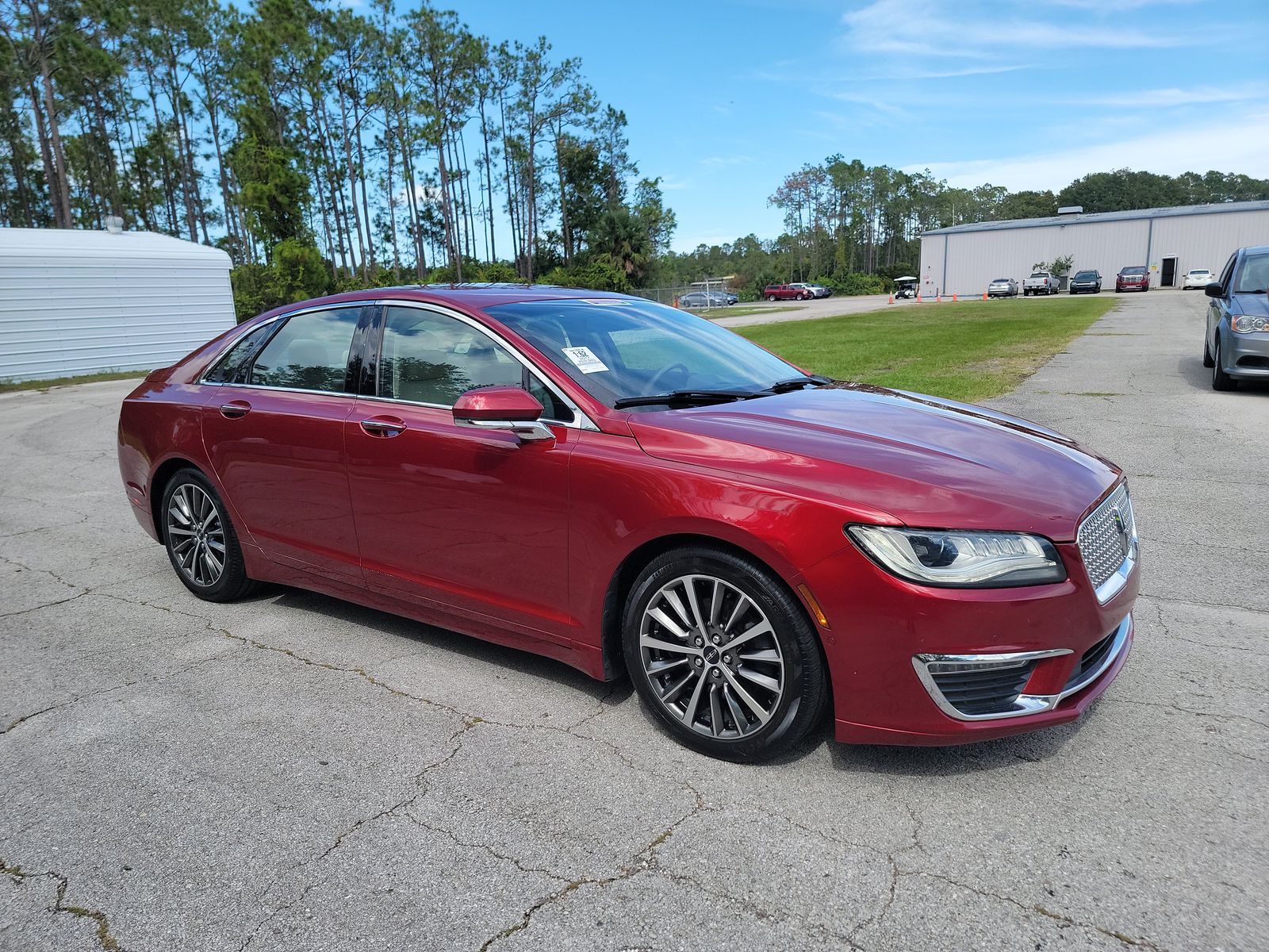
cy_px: 476
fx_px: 880
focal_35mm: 24
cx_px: 634
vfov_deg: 56.8
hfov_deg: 71.6
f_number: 1.8
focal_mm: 6.7
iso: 50
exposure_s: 1/534
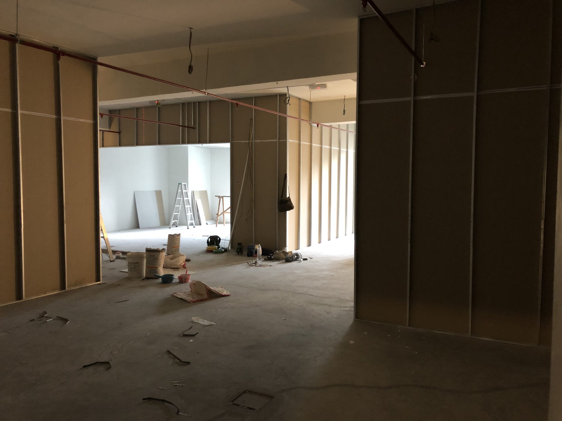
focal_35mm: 28
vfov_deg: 49.7
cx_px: 281
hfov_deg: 63.4
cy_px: 210
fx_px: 455
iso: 80
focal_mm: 4
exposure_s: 1/6
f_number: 1.8
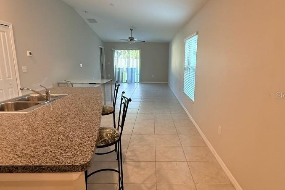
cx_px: 154
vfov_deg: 57.2
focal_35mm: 22
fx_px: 174
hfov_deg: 78.4
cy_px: 95
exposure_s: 1/120
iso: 400
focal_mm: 2.22
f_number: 2.2
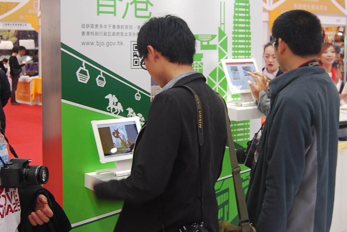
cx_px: 177
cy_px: 88
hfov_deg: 32.3
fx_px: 598
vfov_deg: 21.9
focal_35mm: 62
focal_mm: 26
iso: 250
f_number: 4
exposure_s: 1/30
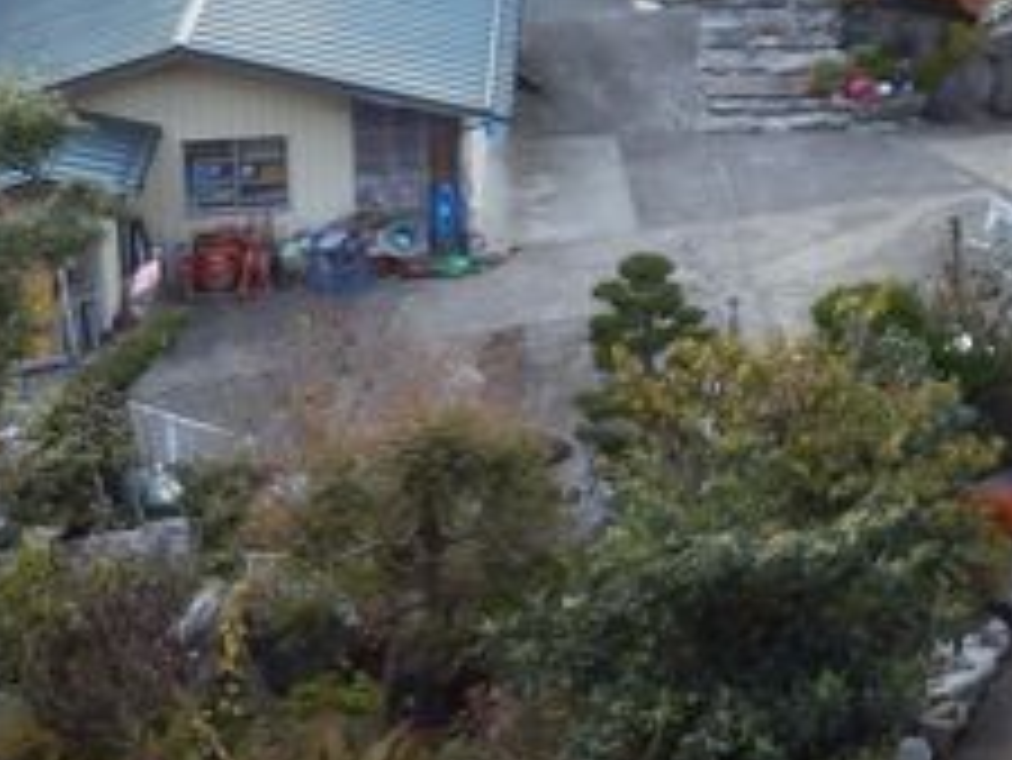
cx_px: 1457
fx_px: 2808
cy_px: -211
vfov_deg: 14.8
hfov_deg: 18.4
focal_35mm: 96
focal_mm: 4.8
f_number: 3.3
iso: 80
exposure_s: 1/60
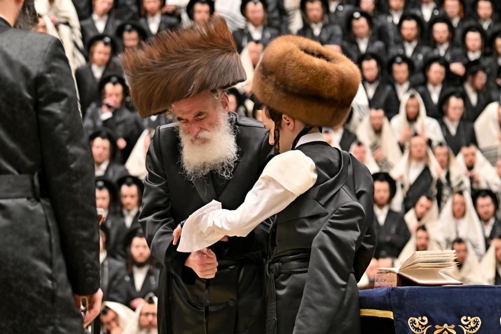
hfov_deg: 18.3
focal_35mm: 112
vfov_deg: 12.2
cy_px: 167
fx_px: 1558
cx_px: 250
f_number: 2.8
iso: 200
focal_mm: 75
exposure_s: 1/160
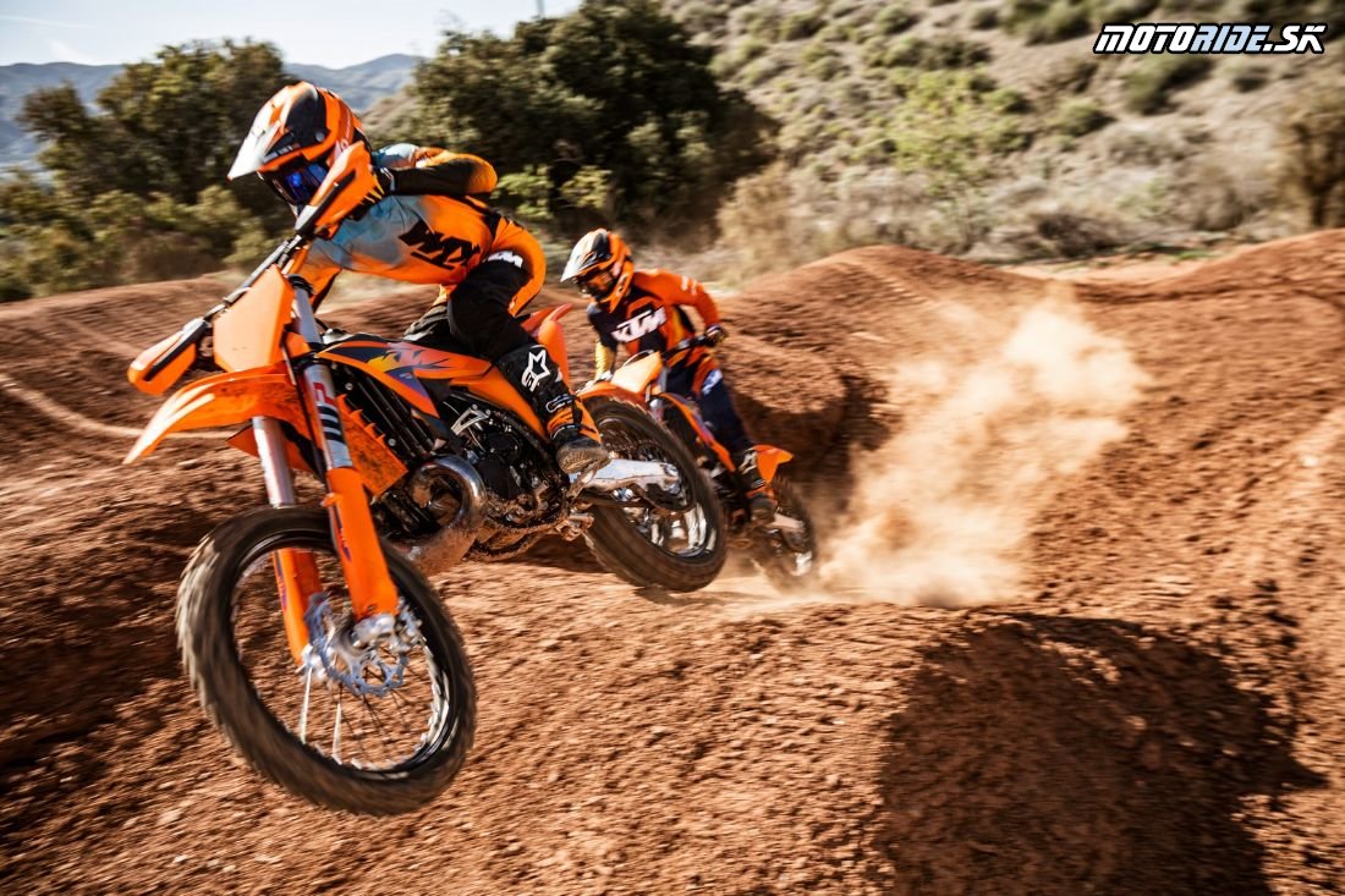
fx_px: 1345
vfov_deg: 36.9
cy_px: 448
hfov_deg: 53.1
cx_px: 672
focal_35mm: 36
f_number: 4.5
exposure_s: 1/250
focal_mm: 36
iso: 50
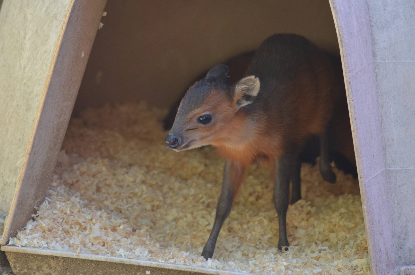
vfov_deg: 3.7
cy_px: 138
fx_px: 4314
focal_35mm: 375
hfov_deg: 5.5
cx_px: 208
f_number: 5
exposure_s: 1/500
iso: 1600
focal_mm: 250
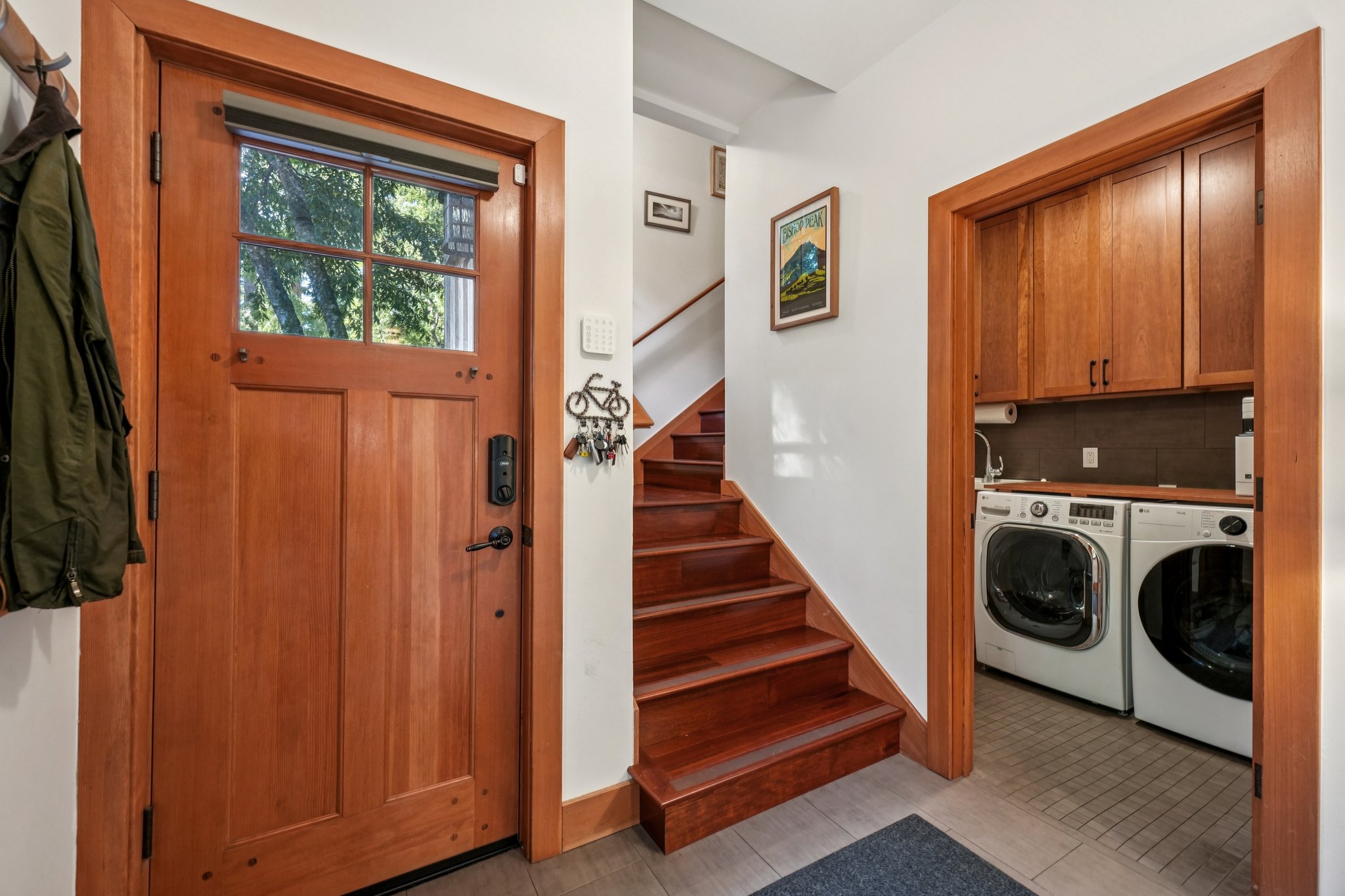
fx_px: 523
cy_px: 448
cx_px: 672
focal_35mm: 14
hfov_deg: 104.3
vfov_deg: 81.2
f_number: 8
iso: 640
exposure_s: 1/25
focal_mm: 14
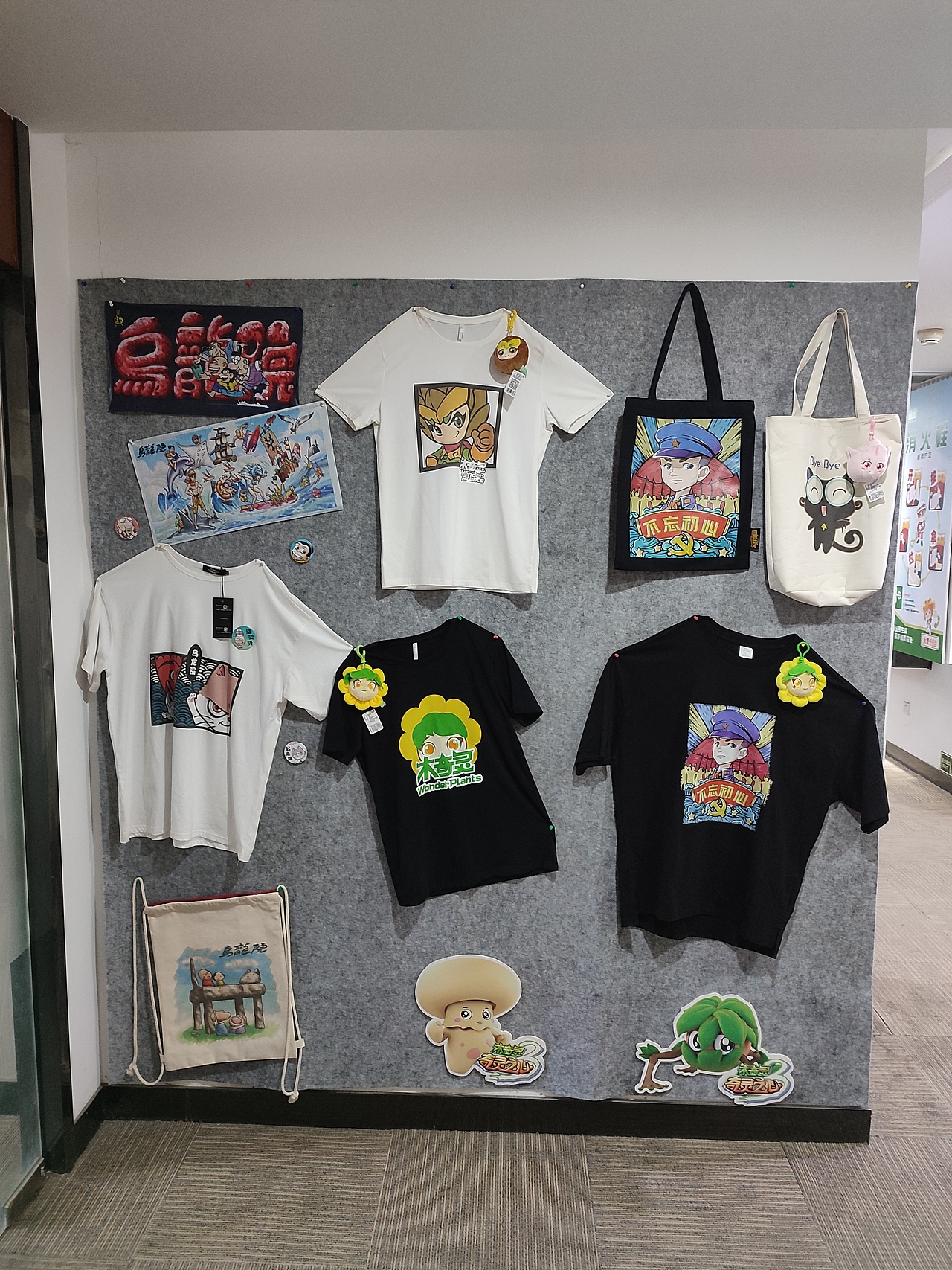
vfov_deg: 69.4
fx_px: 917
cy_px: 635
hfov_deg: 54.9
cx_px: 476
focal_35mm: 25
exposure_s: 1/20
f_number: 1.75
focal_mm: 5.96
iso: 952
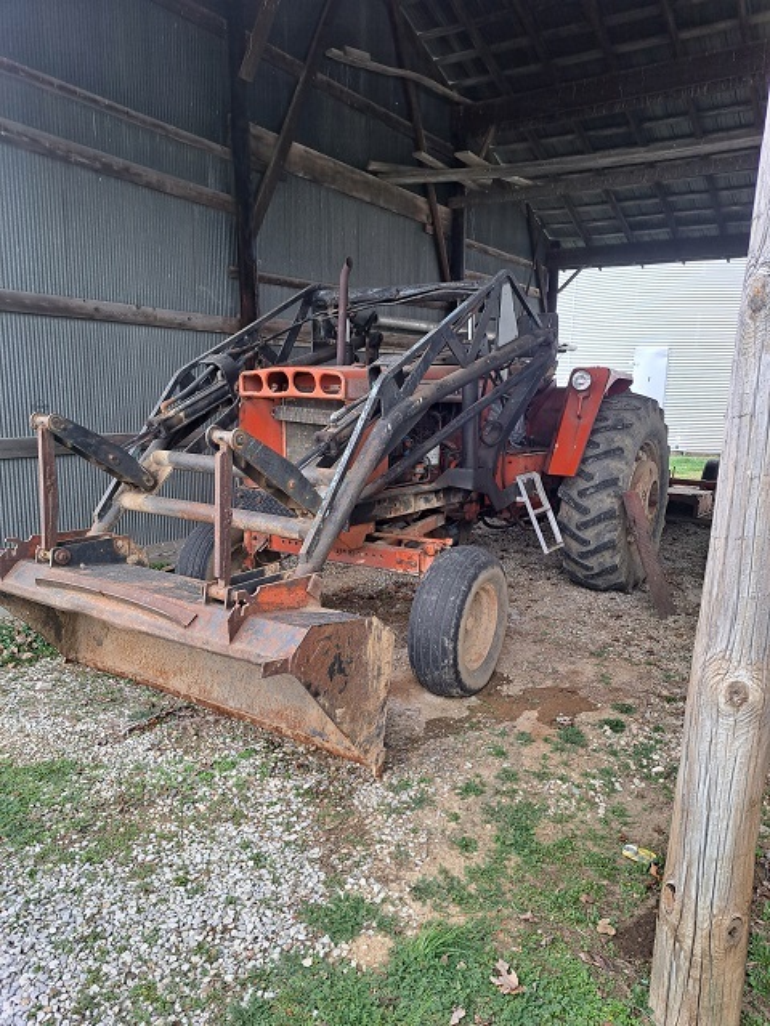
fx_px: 712
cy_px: 513
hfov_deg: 56.8
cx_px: 385
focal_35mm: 24
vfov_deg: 71.6
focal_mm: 5.23
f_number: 1.8
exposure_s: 1/60
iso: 50
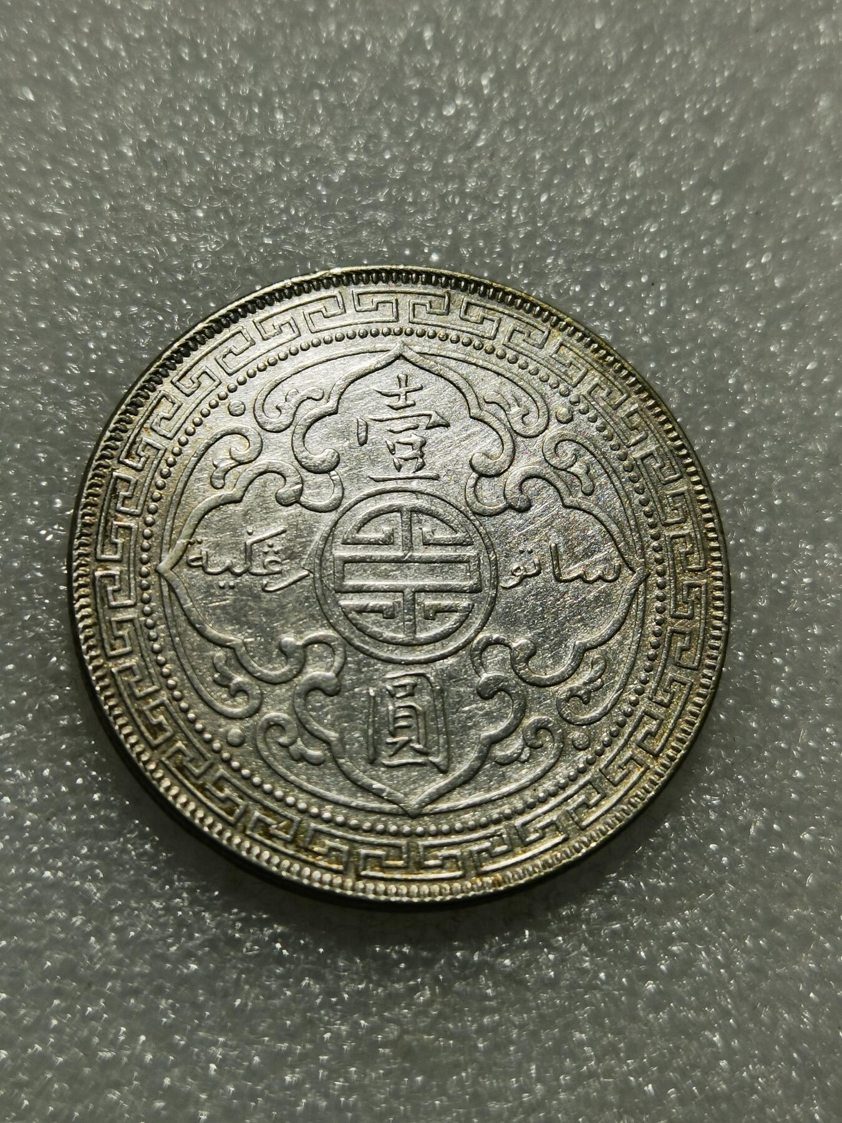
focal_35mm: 55
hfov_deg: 26.6
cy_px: 562
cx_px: 421
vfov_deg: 34.9
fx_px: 1784
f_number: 1.9
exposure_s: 1/173
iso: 50
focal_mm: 6.67
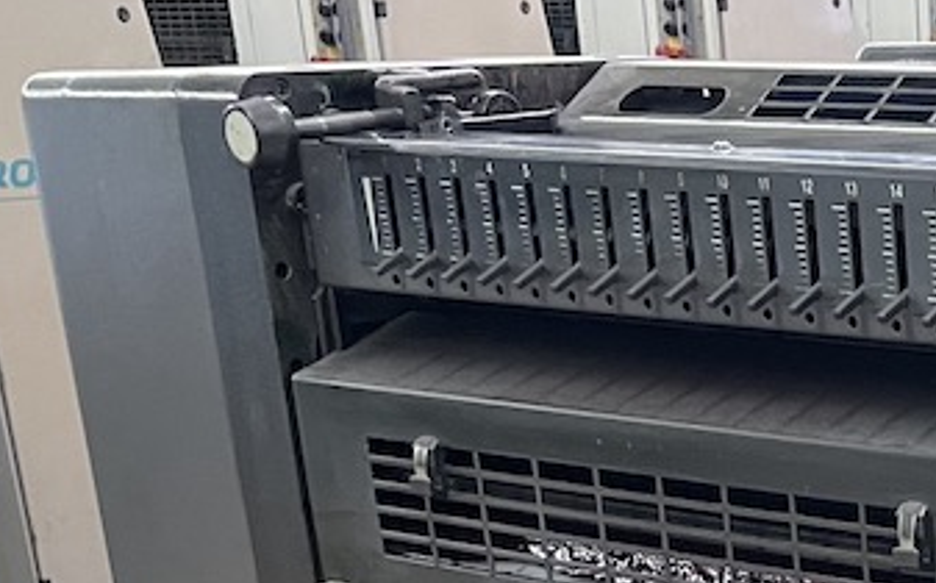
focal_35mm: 99
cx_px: 1167
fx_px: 2523
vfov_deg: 11.5
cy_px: 1251
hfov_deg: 19.6
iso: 250
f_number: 1.6
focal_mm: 4.2
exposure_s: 1/50
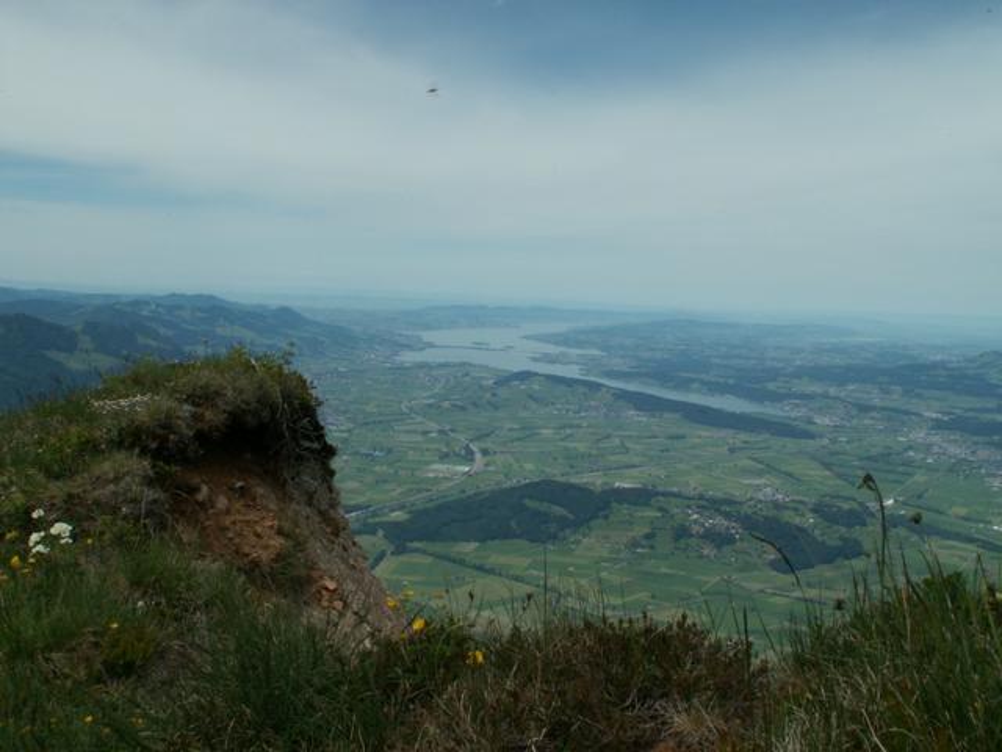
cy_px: 376
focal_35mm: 35
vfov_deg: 40.7
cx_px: 501
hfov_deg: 52.6
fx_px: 1013
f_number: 8
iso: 50
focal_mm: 5.86
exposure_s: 1/320
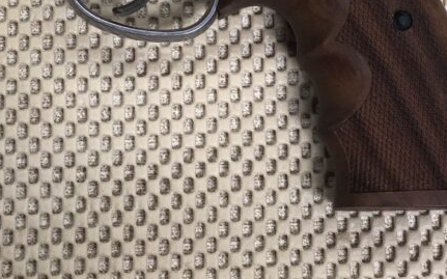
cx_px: 153
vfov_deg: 9.9
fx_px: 1595
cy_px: -46
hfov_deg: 15.9
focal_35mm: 131
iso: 100
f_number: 2.4
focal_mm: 6
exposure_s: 1/50
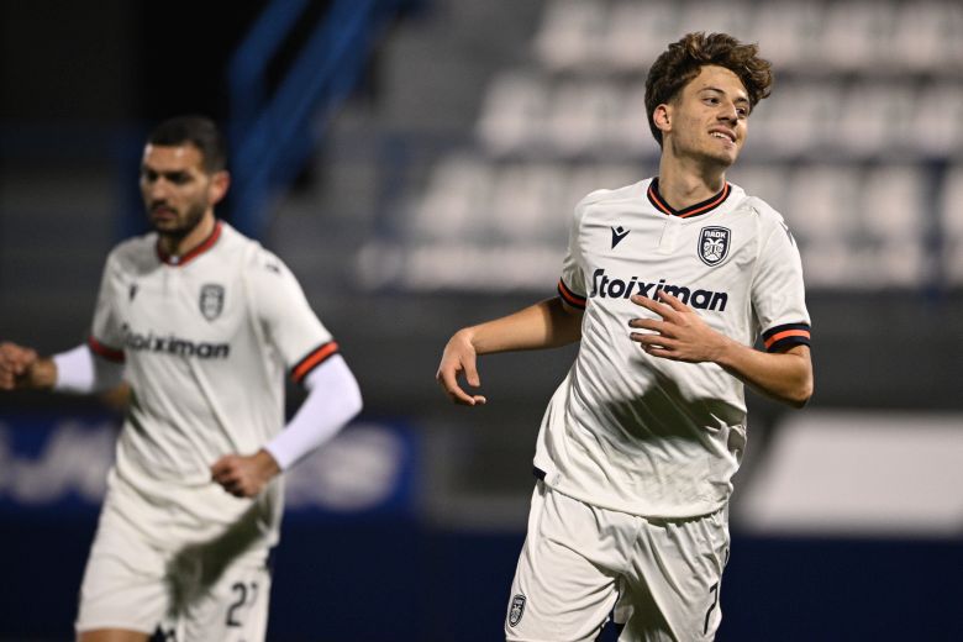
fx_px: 10699
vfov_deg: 3.4
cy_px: 321
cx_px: 482
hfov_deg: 5.2
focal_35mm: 400
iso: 2500
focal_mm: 400
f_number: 3.2
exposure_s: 1/1000
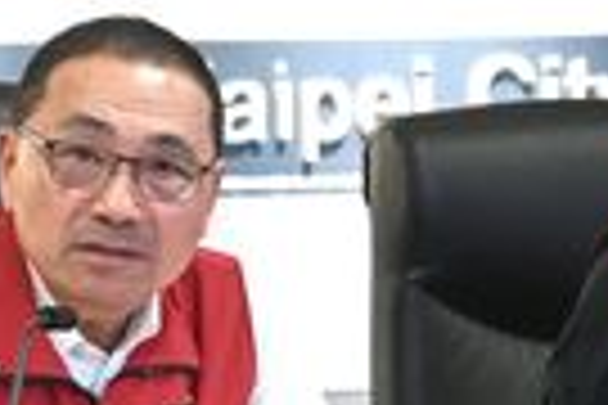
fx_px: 8984
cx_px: 0
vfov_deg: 2.6
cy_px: 315
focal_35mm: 532
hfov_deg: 3.9
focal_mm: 120
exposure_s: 1/125
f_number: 4
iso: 2000
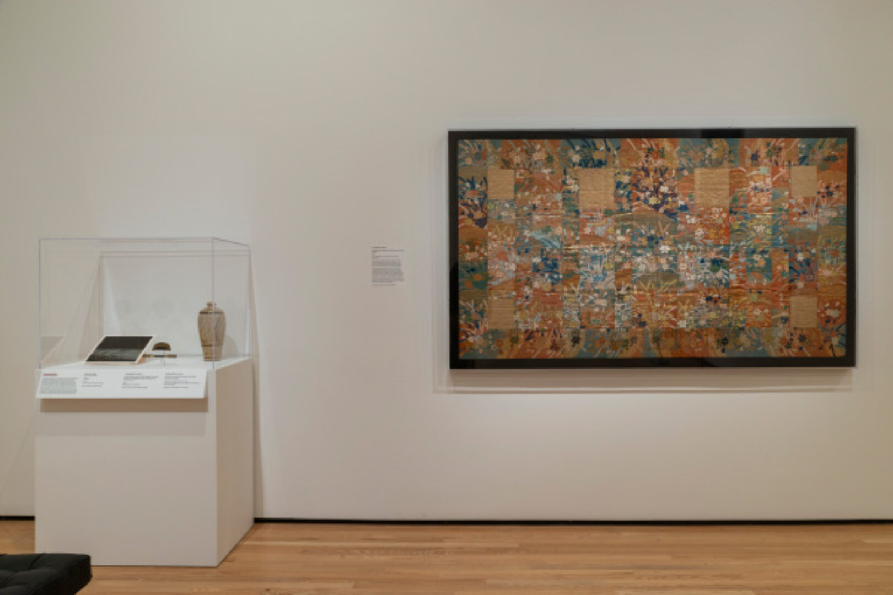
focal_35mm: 30
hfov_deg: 61.9
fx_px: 744
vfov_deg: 43.6
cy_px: 298
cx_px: 446
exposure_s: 1/4
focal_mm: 30
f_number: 8
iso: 400
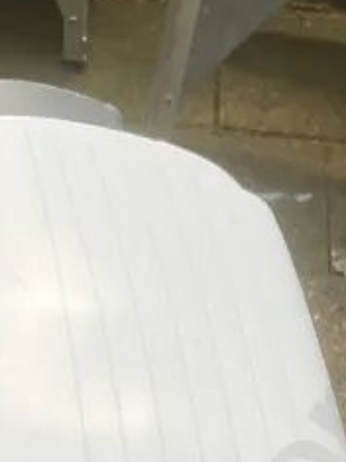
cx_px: 45
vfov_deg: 14.3
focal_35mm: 122
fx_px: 1627
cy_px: 822
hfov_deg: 12.1
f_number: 1.8
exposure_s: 1/150
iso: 25
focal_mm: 3.99
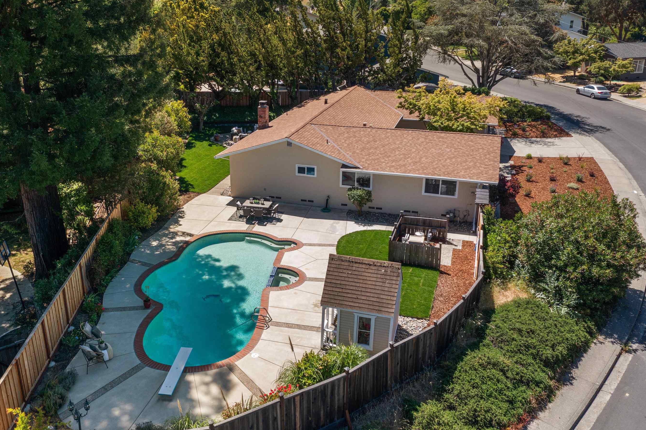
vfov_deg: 41.0
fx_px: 574
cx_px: 282
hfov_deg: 58.6
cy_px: 195
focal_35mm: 32
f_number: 5
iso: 100
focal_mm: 10.26
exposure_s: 1/320
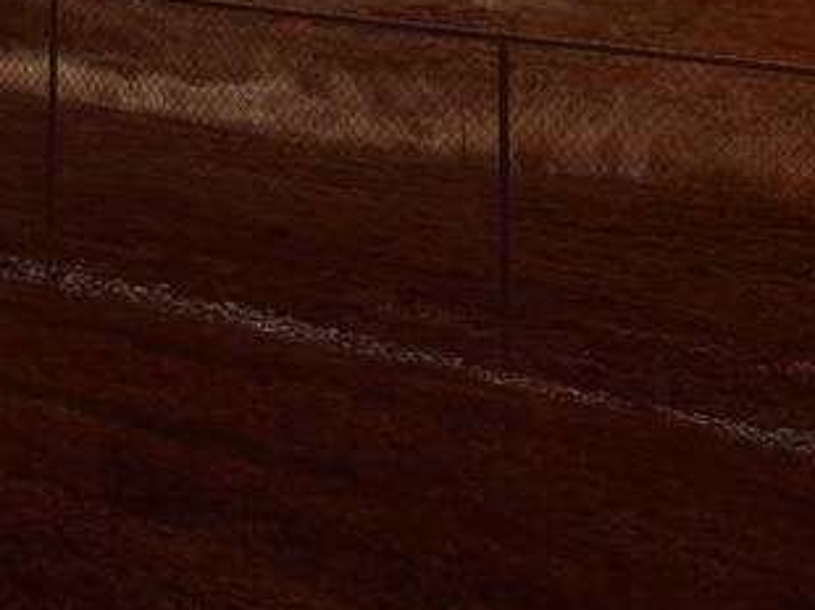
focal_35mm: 86
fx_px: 2023
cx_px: -105
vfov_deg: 15.7
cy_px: -329
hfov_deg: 21.5
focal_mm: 5.96
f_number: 1.6
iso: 40
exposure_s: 1/193
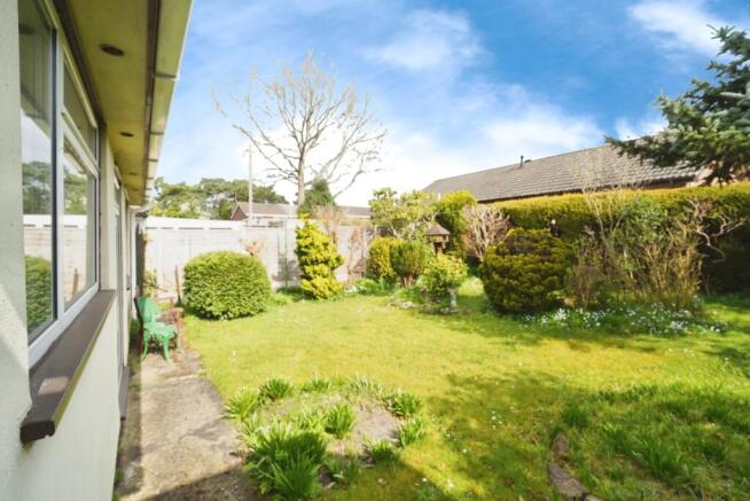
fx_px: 334
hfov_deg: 96.7
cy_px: 250
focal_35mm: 16
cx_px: 375
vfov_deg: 73.8
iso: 320
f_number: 9
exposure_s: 1/200
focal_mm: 16
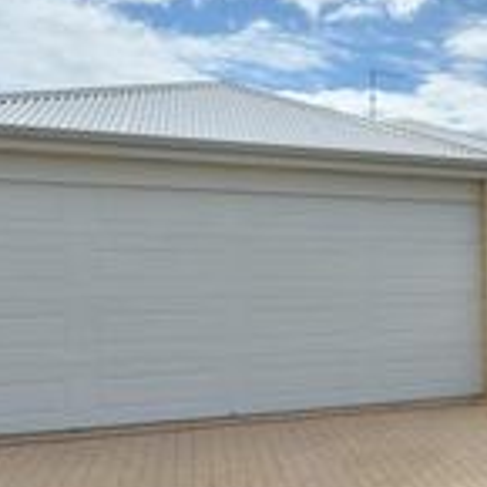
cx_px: 558
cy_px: 260
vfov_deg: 38.3
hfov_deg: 32.8
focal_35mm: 44
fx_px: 700
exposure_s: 1/1000
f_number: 8
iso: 100
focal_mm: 16
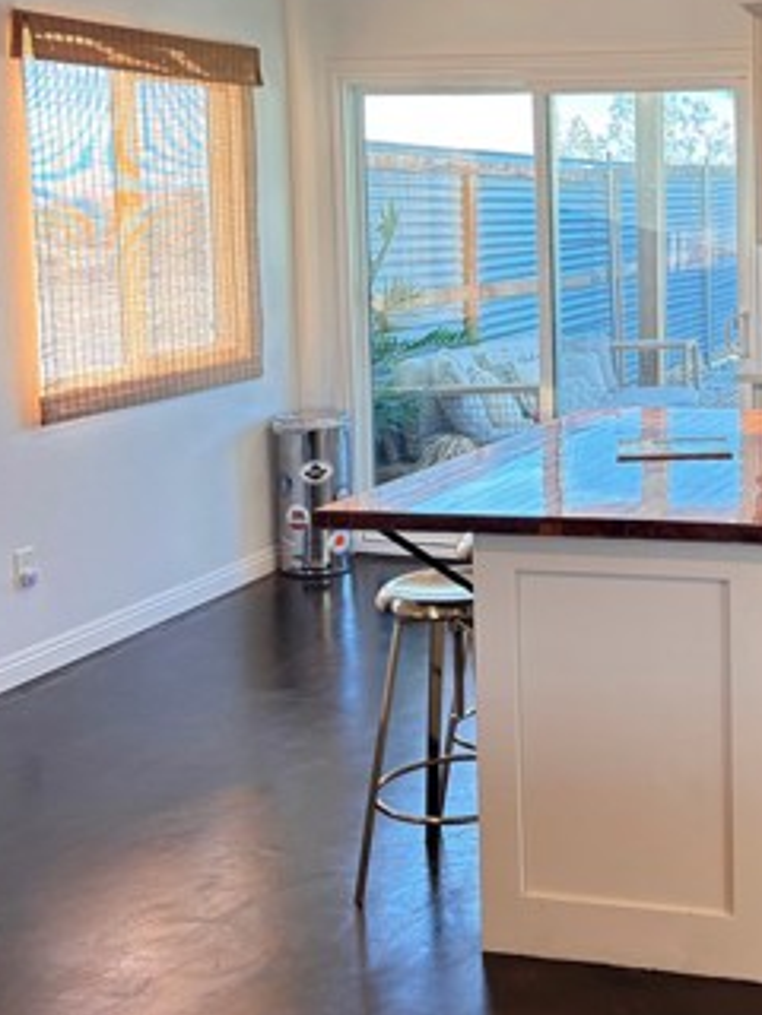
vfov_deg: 36.3
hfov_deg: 26.5
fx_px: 1526
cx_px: 768
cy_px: 308
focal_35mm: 52
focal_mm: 5.96
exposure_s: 1/60
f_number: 1.6
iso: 80
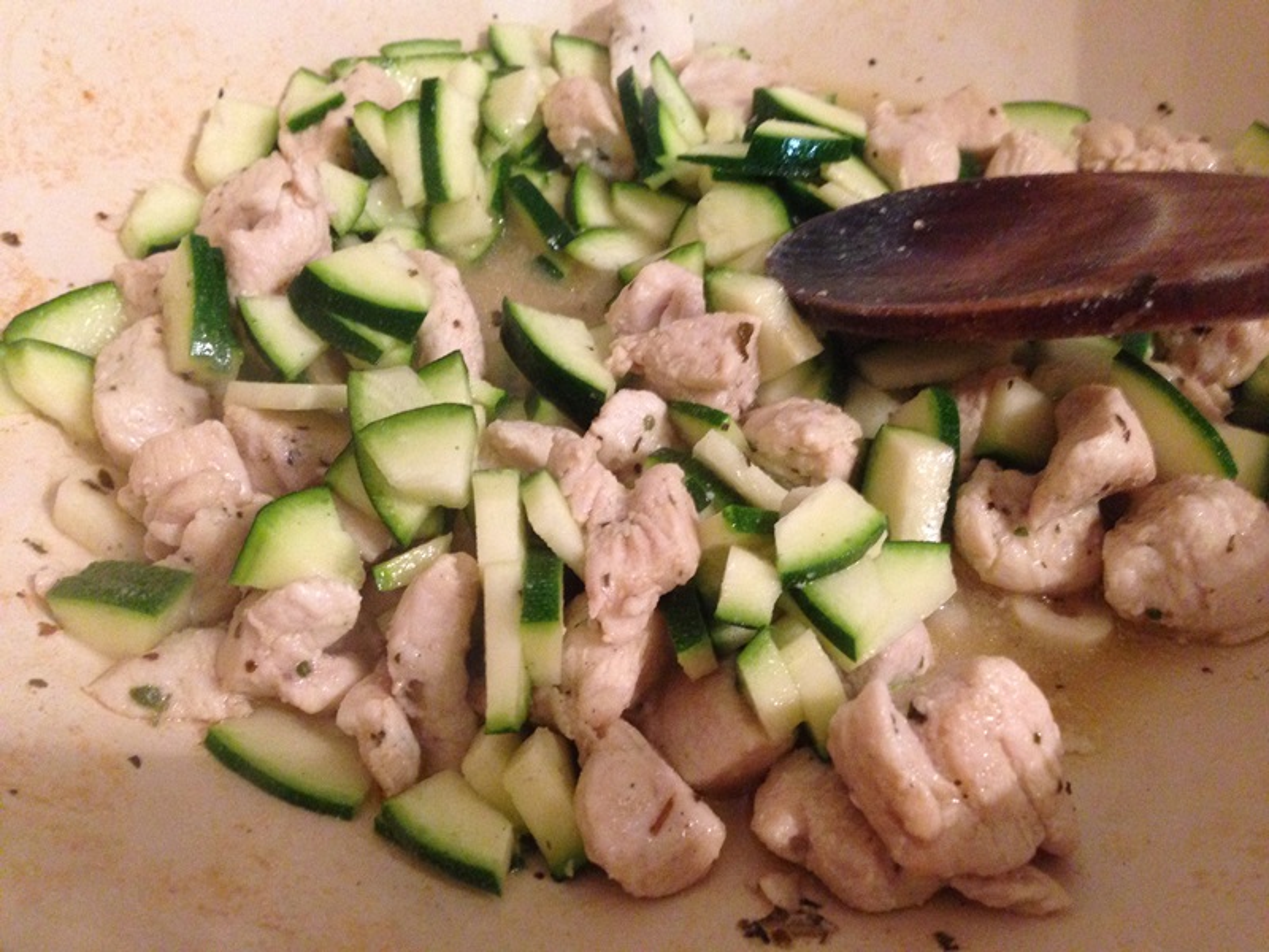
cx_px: 634
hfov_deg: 55.4
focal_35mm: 33
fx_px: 1210
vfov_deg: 42.9
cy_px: 476
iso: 500
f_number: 2.4
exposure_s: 1/15
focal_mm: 4.12
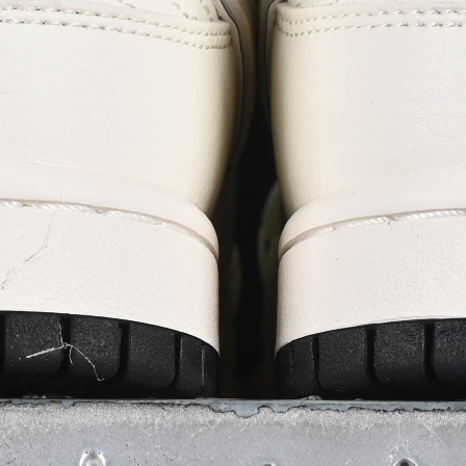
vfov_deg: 4.4
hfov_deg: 4.4
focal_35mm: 396
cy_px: -211
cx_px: 305
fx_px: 6031
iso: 160
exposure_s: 1/80
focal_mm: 50
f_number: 8
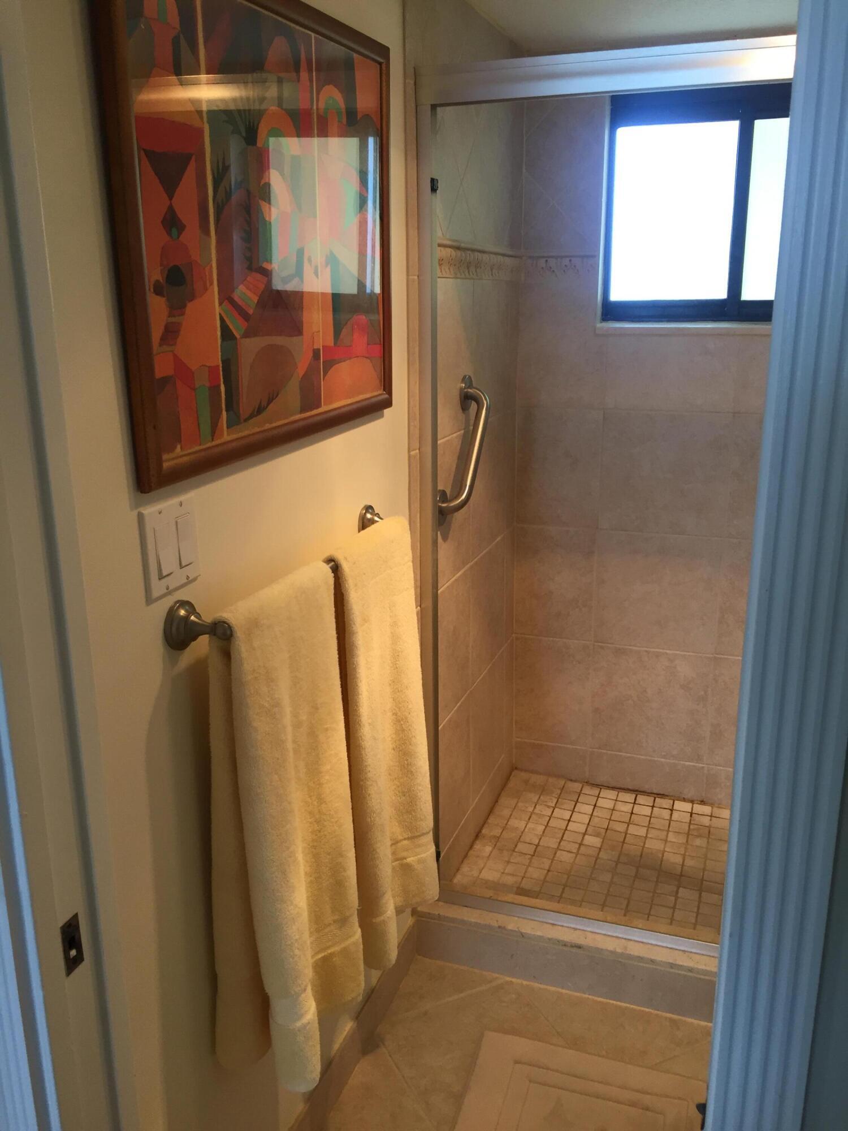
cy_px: 566
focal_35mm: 29
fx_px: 947
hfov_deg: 48.2
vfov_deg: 61.7
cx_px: 424
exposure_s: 1/40
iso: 32
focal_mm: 4.15
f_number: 2.2
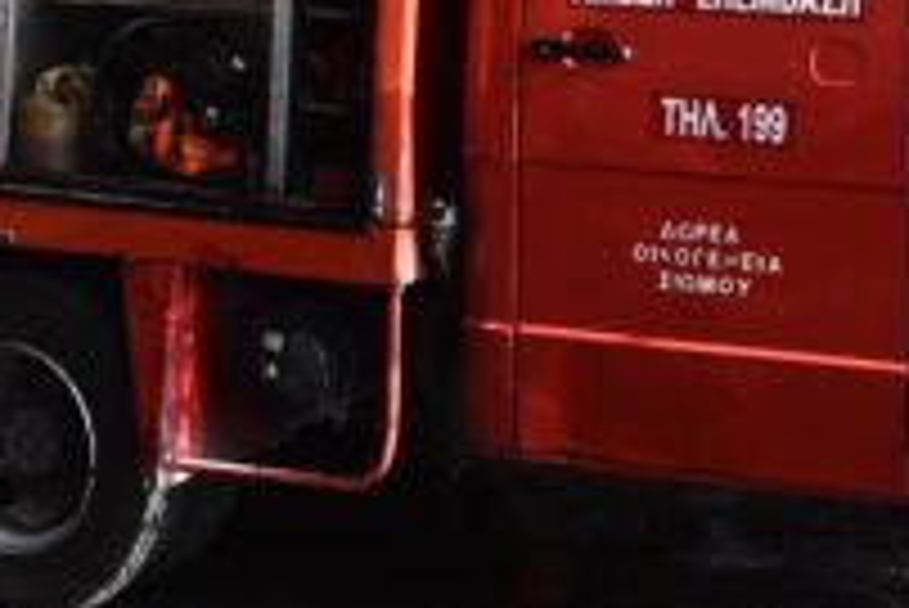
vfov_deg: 14.2
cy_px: -358
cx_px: 598
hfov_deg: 22.8
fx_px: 2249
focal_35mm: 89
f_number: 3.5
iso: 200
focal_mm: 24
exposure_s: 1/640
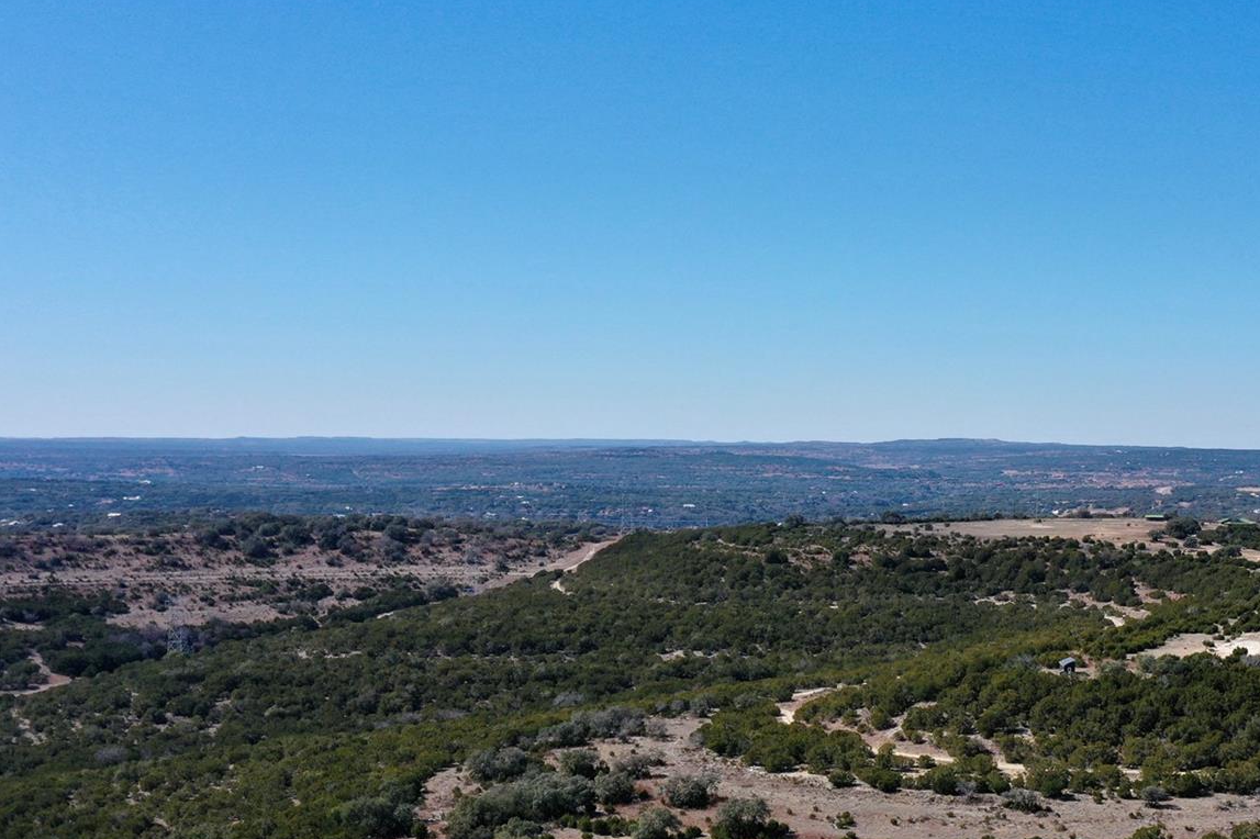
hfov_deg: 38.6
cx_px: 947
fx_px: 1749
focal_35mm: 50
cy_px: 704
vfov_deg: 26.3
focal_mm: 10.26
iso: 100
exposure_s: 1/500
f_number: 6.3
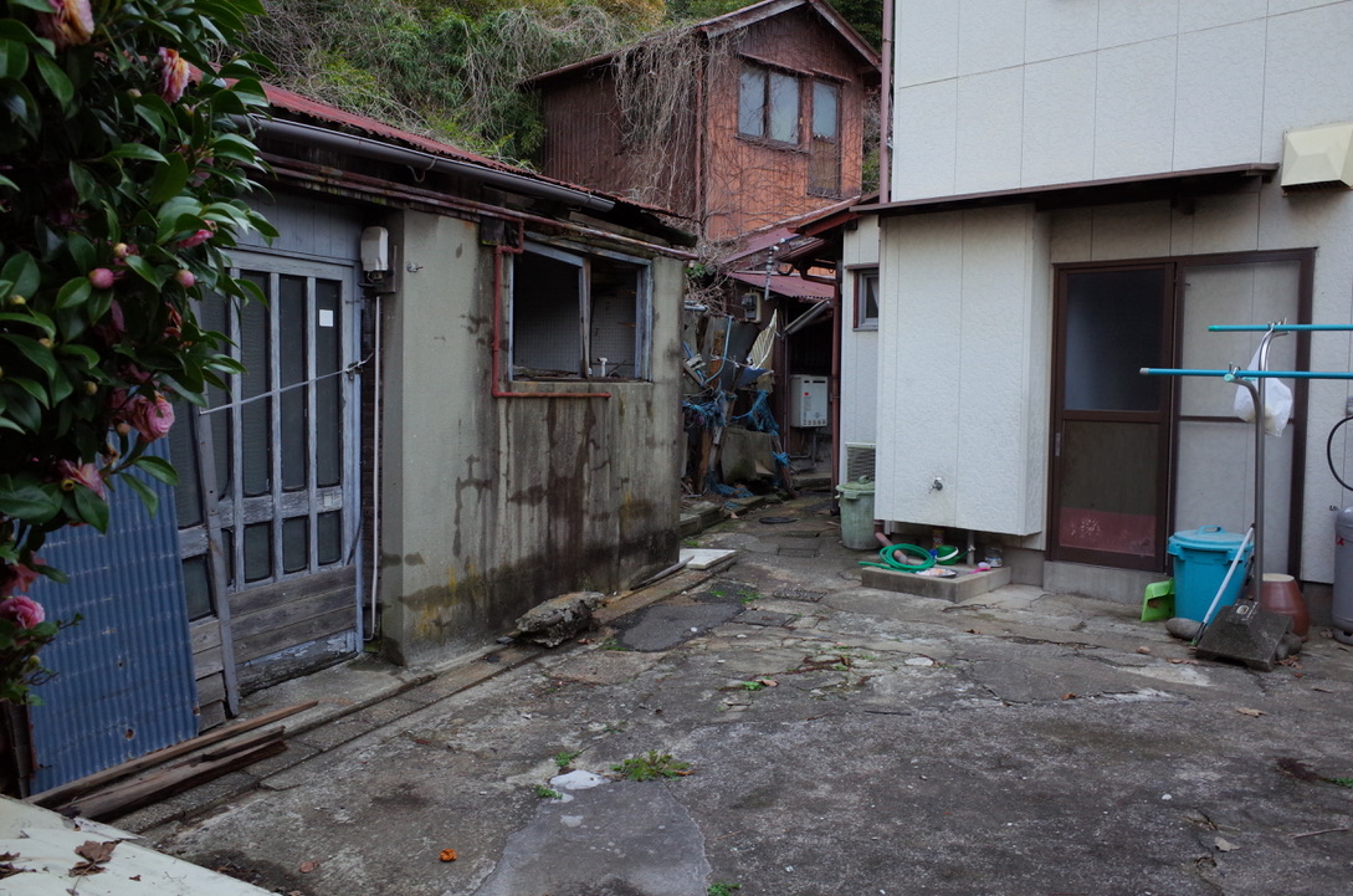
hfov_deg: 65.6
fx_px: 1050
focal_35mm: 28
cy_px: 448
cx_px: 676
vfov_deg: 46.2
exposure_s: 1/45
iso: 640
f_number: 5.6
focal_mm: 18.3
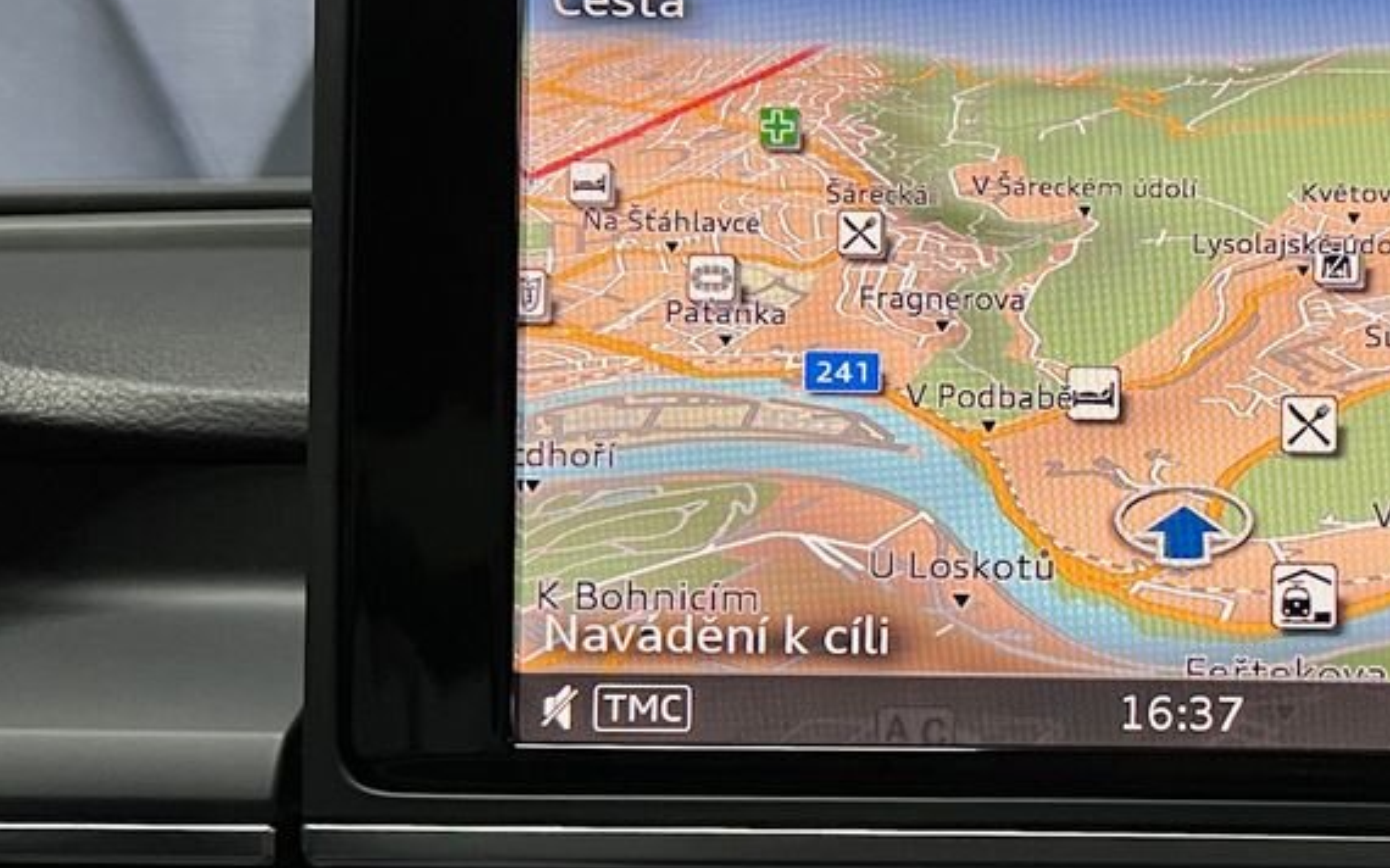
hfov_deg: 33.5
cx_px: 1210
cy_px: 434
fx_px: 2197
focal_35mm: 58
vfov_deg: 22.4
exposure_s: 1/60
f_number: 1.5
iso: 320
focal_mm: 5.7
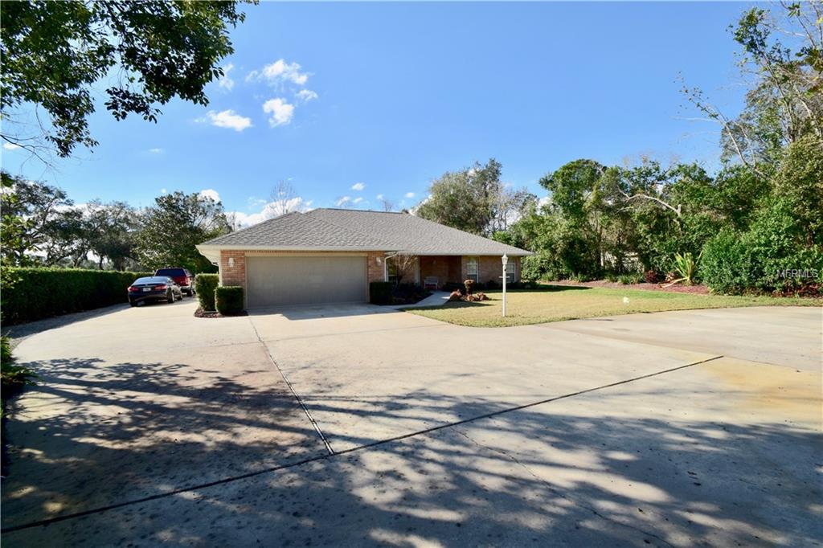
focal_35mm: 15
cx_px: 412
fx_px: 343
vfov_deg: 77.3
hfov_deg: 100.4
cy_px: 274
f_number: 10
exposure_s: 1/200
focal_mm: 10
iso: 100
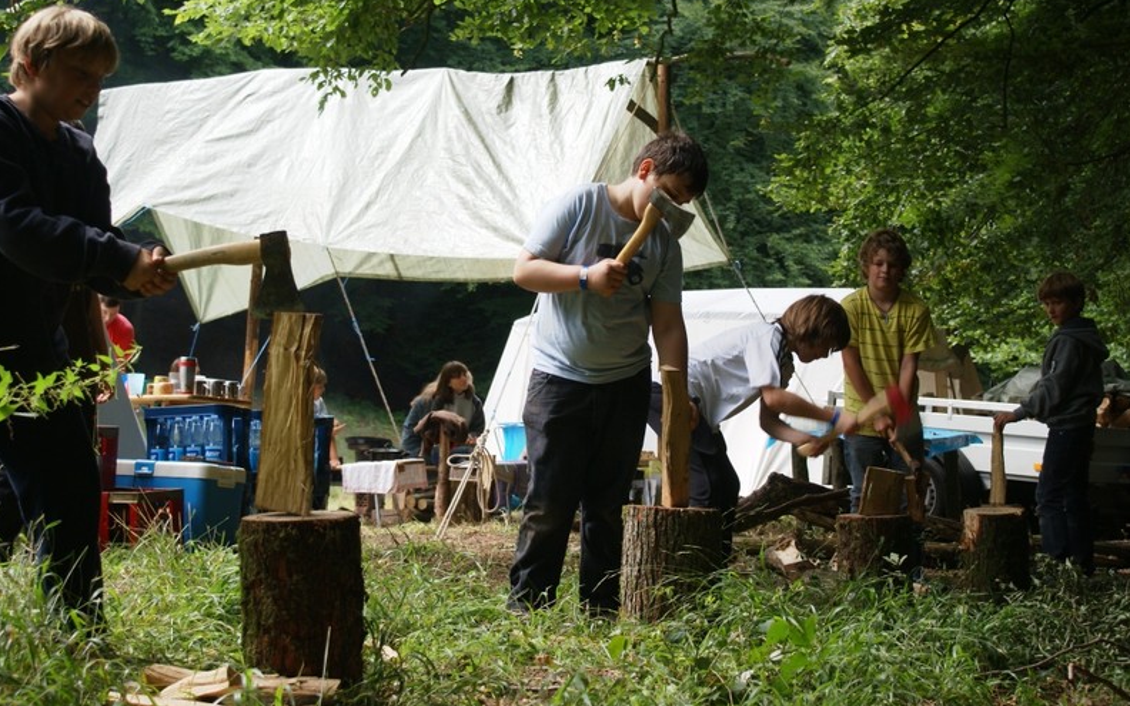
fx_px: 2141
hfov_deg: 29.6
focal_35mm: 70
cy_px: 363
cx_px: 565
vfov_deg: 18.7
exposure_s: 1/160
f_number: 6.3
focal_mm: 45
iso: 100
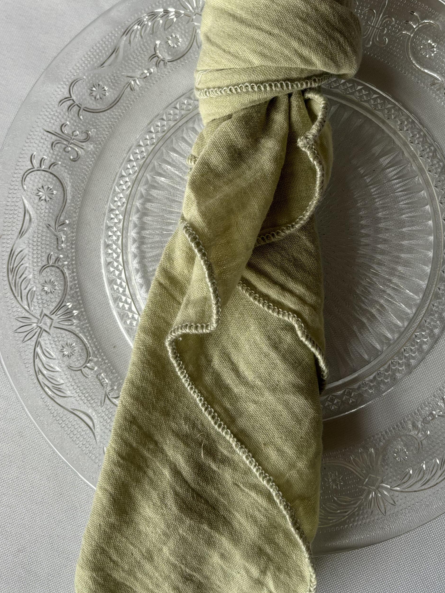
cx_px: 275
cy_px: 197
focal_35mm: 42
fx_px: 720
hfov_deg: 34.2
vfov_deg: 44.1
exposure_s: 1/291
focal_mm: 5.96
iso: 50
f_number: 1.6
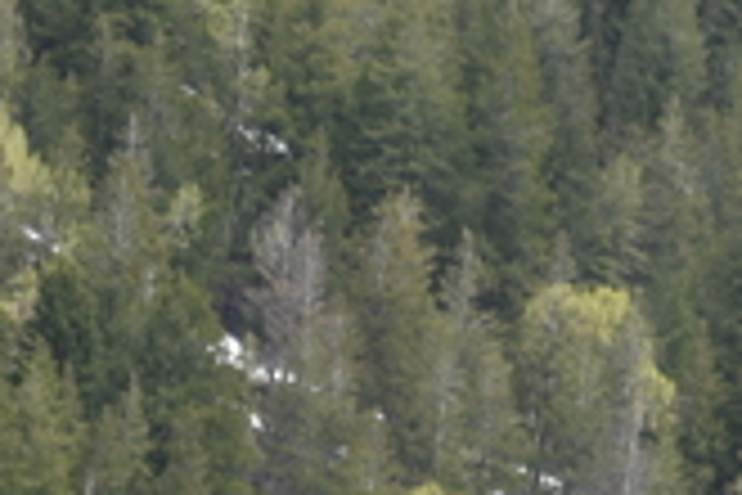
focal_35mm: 871
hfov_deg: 2.4
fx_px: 17951
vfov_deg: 1.6
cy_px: 986
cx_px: 1556
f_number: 5.3
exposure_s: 1/250
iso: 110
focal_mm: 112
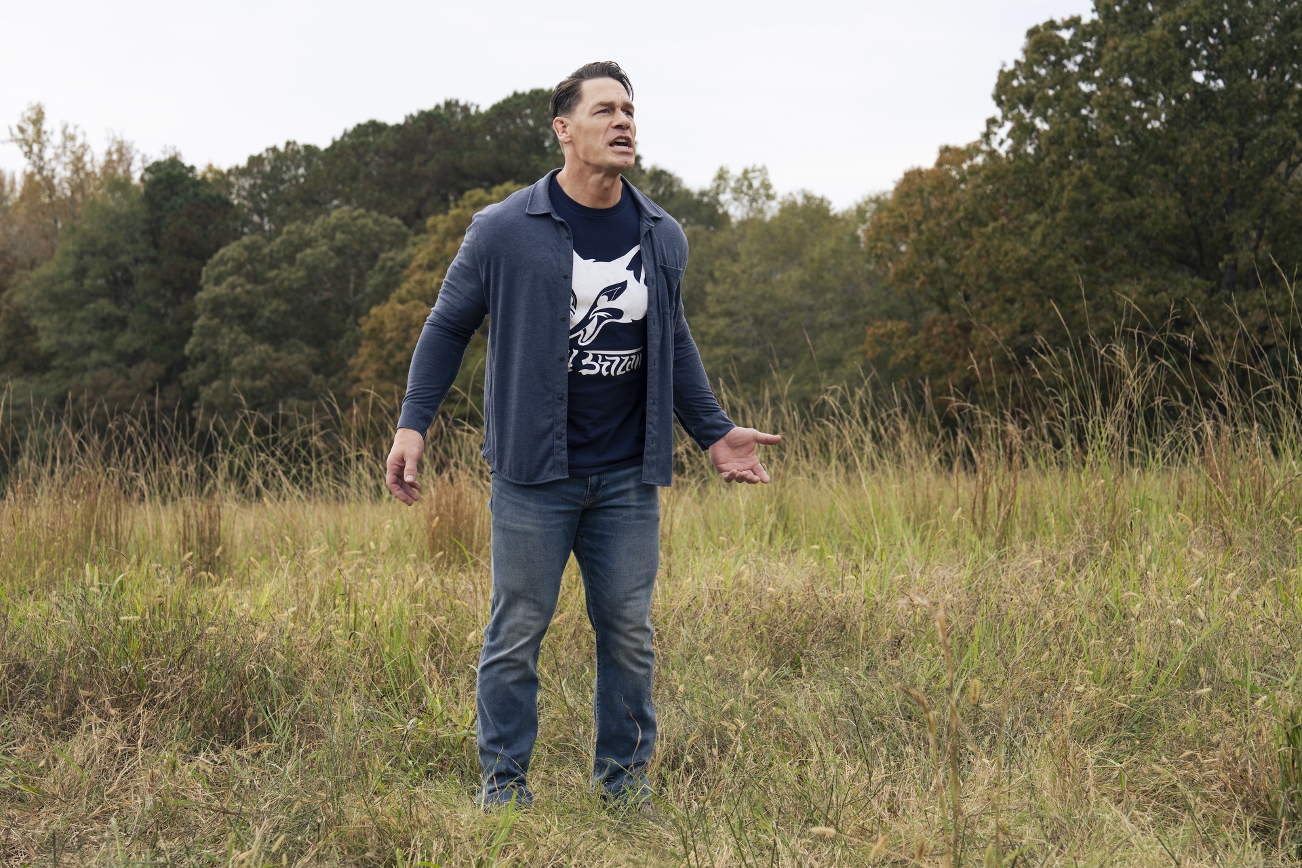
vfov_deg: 19.5
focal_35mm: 70
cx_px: 651
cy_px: 434
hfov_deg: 28.8
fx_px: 2531
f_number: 6.3
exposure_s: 1/250
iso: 250
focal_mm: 70
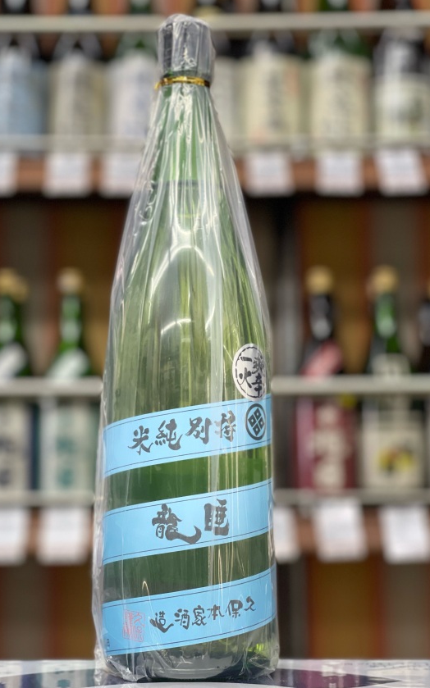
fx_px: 1294
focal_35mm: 69
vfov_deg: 29.8
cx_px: 186
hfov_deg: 18.9
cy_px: 346
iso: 160
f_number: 2.2
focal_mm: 7.5
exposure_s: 1/50
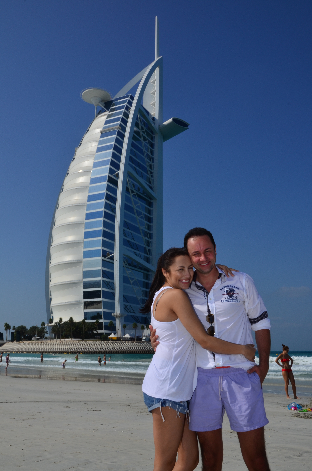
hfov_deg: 22.5
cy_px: 236
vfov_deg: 33.5
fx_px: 783
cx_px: 156
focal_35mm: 60
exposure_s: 1/200
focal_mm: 40
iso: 160
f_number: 29
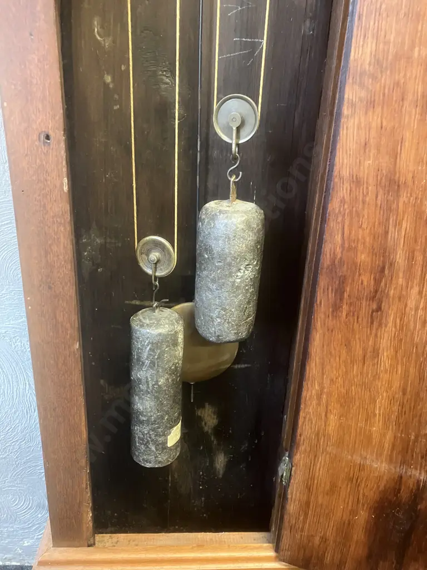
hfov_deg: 49.7
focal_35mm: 28
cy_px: 285
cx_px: 214
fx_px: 461
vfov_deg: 63.4
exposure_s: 1/30
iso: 500
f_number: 1.8
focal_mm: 3.99
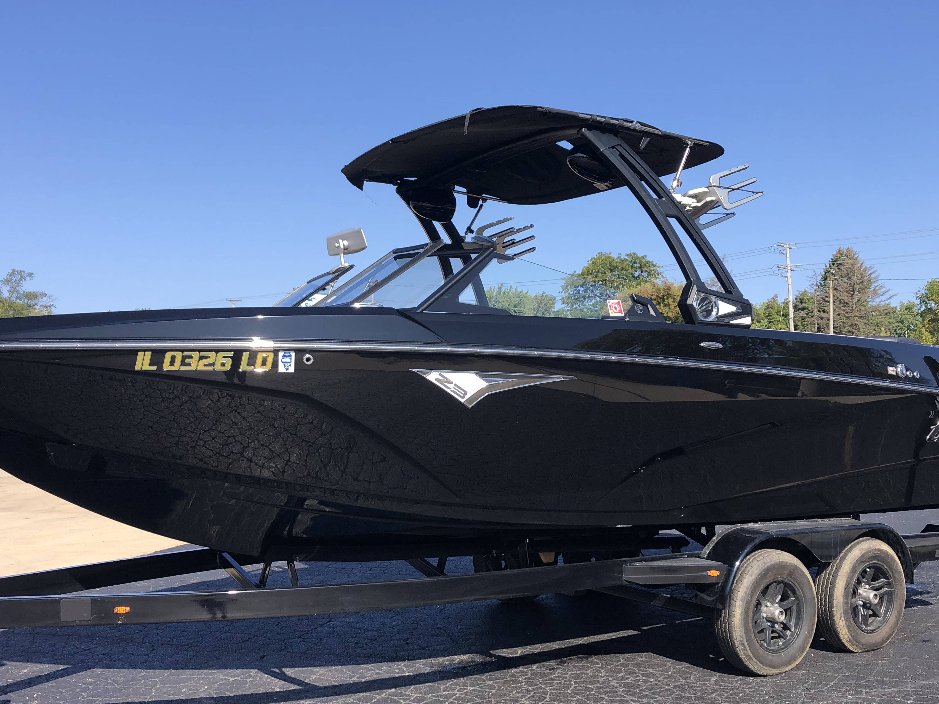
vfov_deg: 36.8
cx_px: 481
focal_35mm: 39
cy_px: 367
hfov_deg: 47.9
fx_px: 1058
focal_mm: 3.99
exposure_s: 1/1297
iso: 20
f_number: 1.8
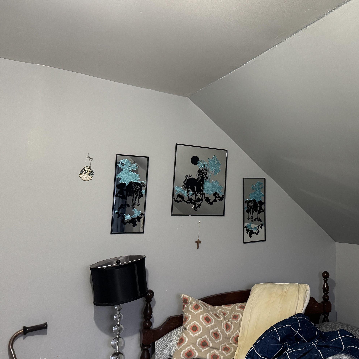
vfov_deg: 49.6
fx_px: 387
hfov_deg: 47.5
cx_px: 278
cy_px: 157
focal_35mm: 33
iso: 500
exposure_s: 1/60
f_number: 1.78
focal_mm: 6.76
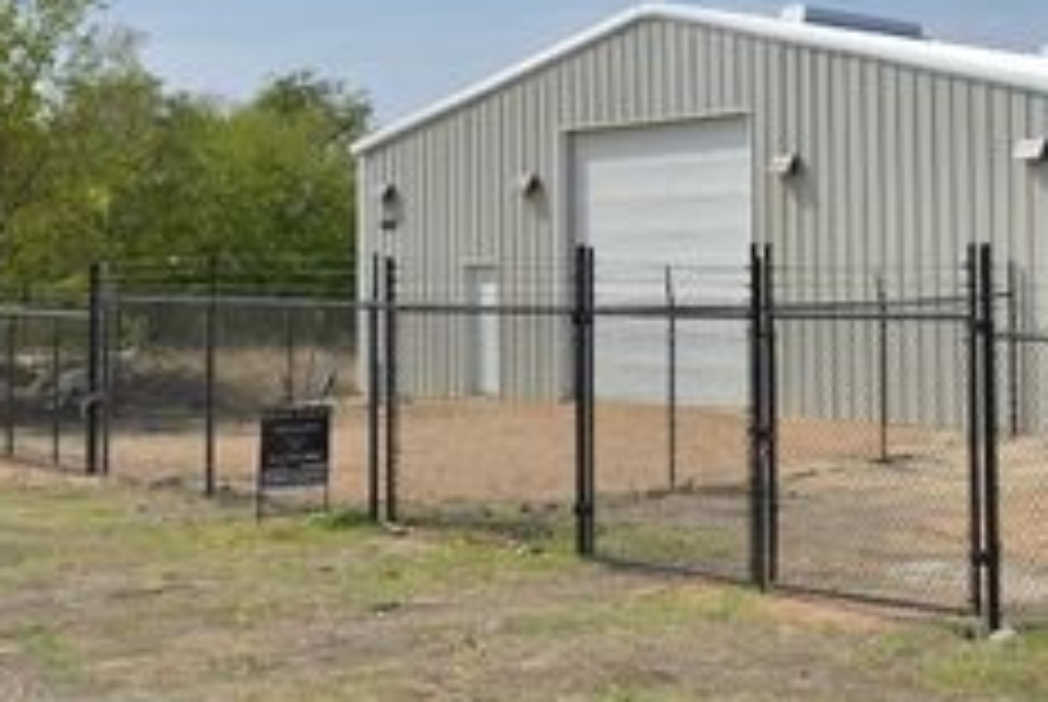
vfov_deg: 22.4
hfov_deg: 31.3
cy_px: 162
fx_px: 1749
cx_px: 999
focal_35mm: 60
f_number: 9
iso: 100
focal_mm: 28
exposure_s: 1/320
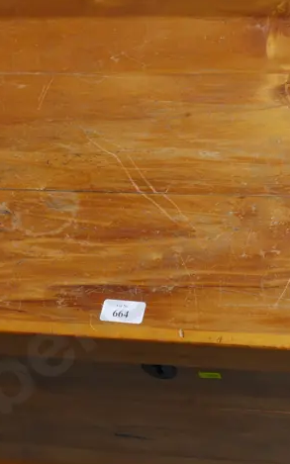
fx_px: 1113
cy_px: 234
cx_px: 208
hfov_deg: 14.8
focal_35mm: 88
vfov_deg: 23.6
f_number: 4.1
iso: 250
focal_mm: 19
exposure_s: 1/60
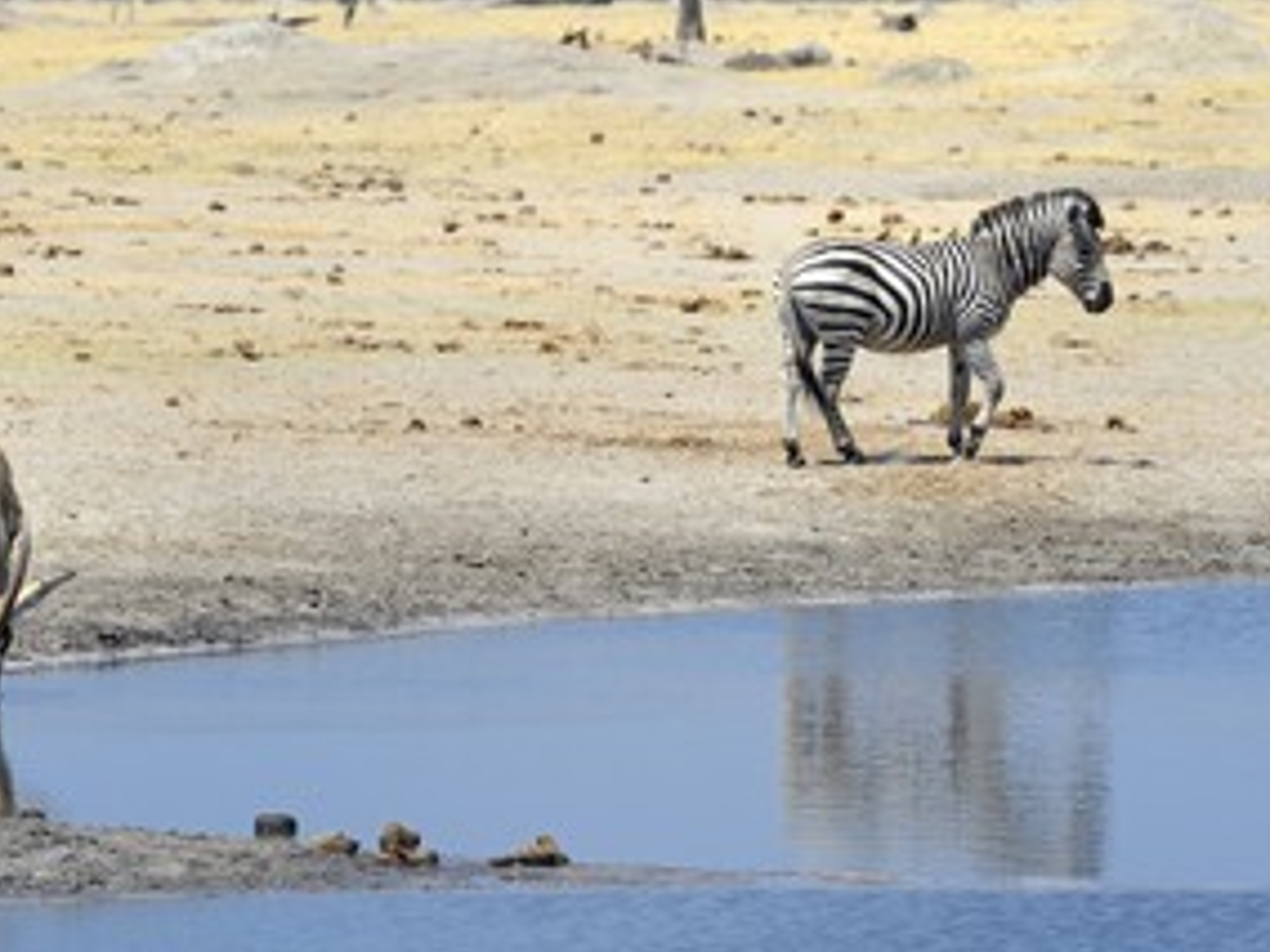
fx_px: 14602
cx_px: 622
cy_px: 590
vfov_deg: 3.7
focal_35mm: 398
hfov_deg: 5.0
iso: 200
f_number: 9
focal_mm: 280
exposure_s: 1/500
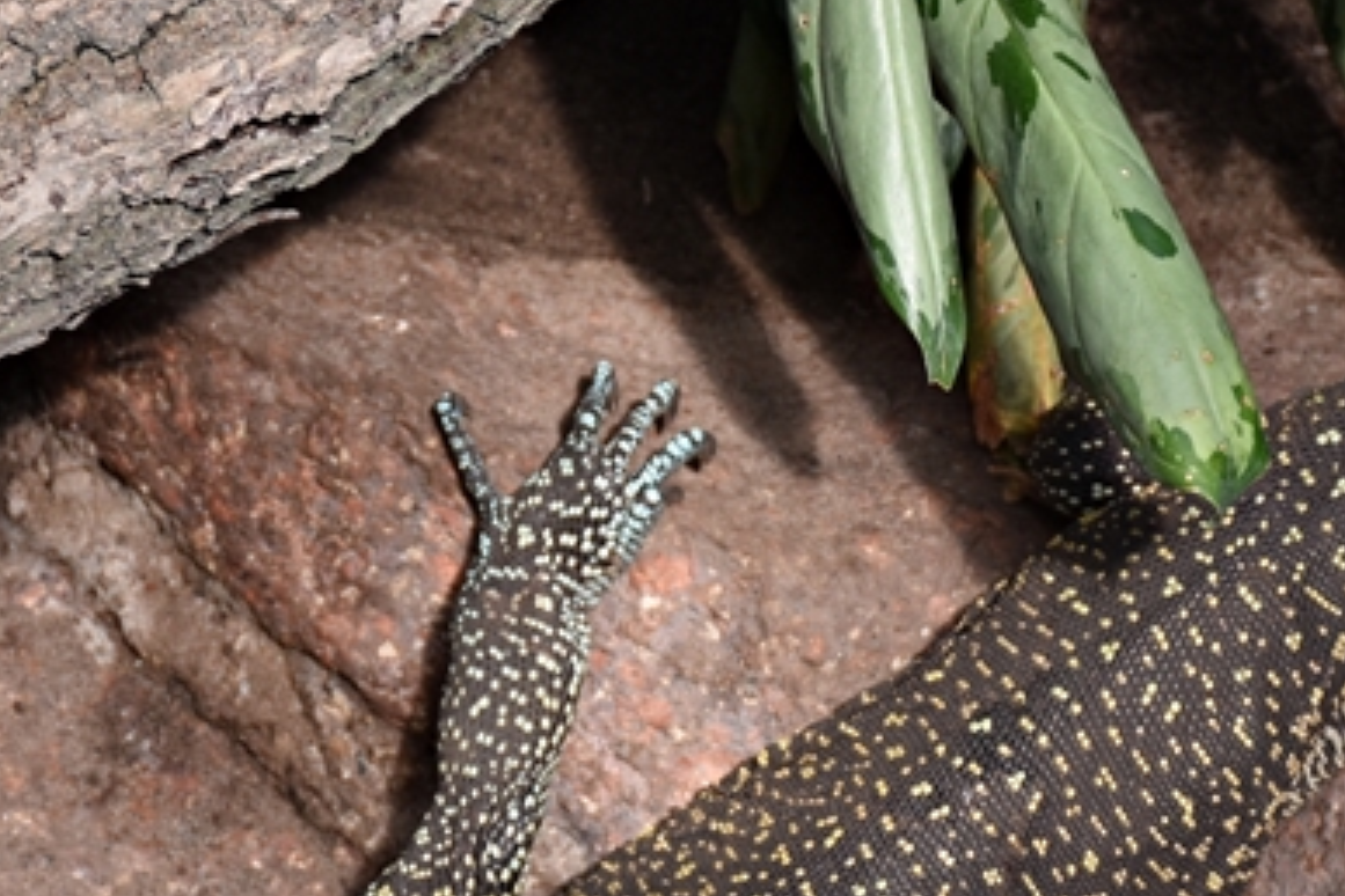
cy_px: 665
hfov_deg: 5.0
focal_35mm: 416
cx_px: 831
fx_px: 15553
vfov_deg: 3.3
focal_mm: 105
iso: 280
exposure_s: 1/500
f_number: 5.6
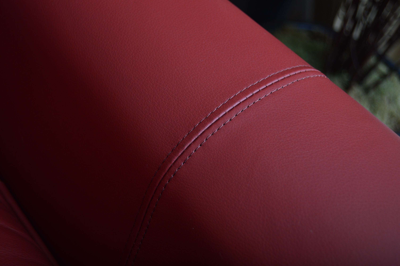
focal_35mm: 52
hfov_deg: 37.9
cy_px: 133
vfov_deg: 25.7
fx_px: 583
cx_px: 200
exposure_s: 1/200
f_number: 4.5
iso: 200
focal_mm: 35
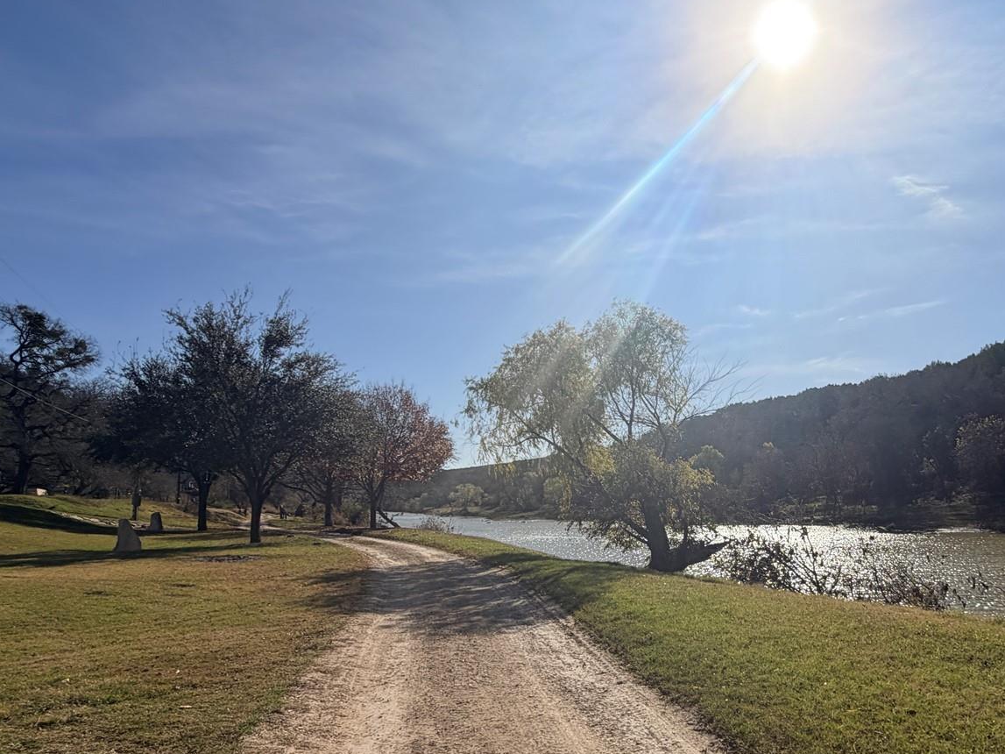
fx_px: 726
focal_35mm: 25
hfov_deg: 66.7
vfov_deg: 53.9
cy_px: 498
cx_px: 701
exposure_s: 1/2165
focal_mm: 2.22
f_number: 2.2
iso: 25
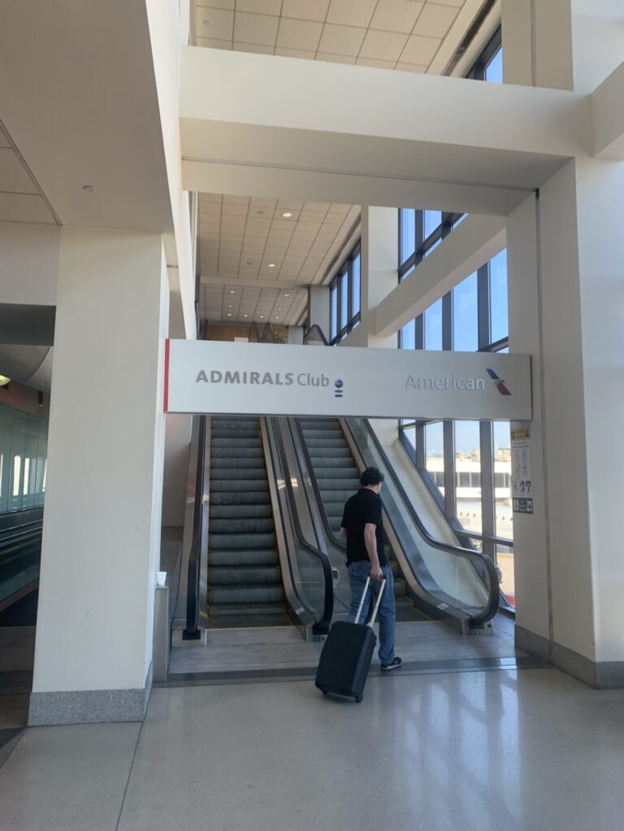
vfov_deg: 67.3
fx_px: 625
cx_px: 312
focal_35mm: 26
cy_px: 416
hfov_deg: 53.1
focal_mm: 4.25
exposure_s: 1/120
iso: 40
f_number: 1.8
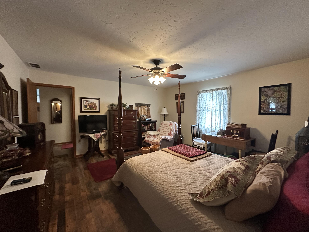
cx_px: 154
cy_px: 116
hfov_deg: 102.1
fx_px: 125
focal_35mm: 14
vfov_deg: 85.7
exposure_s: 1/60
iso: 500
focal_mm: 2.22
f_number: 2.2
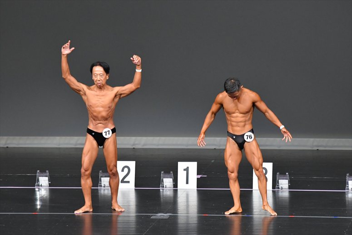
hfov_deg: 7.2
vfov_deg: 4.8
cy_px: 118
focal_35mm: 285
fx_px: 2785
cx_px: 176
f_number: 5.6
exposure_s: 1/400
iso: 5000
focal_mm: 190
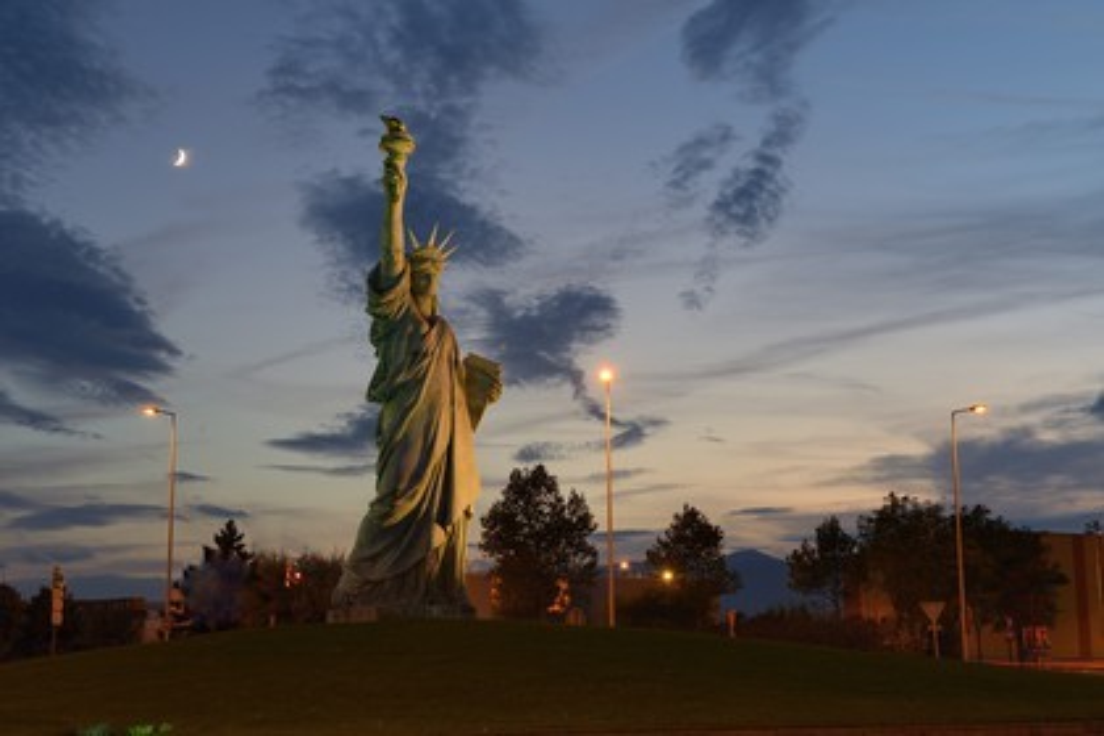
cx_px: 552
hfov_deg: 36.2
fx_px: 1687
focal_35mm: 55
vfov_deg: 24.6
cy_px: 368
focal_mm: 55
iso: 100
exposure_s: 2
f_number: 9
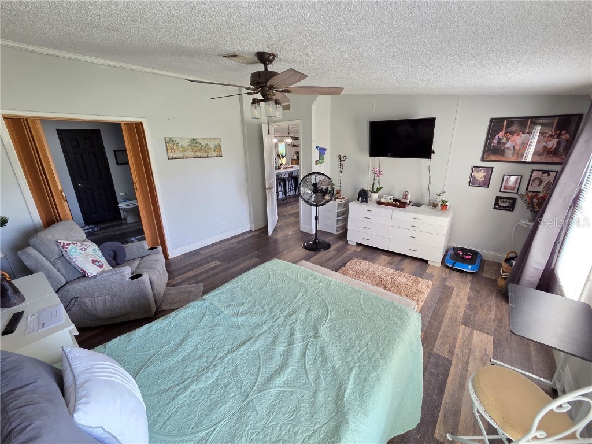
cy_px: 222
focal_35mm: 13
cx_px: 296
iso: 250
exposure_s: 1/60
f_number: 2.2
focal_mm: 2.2
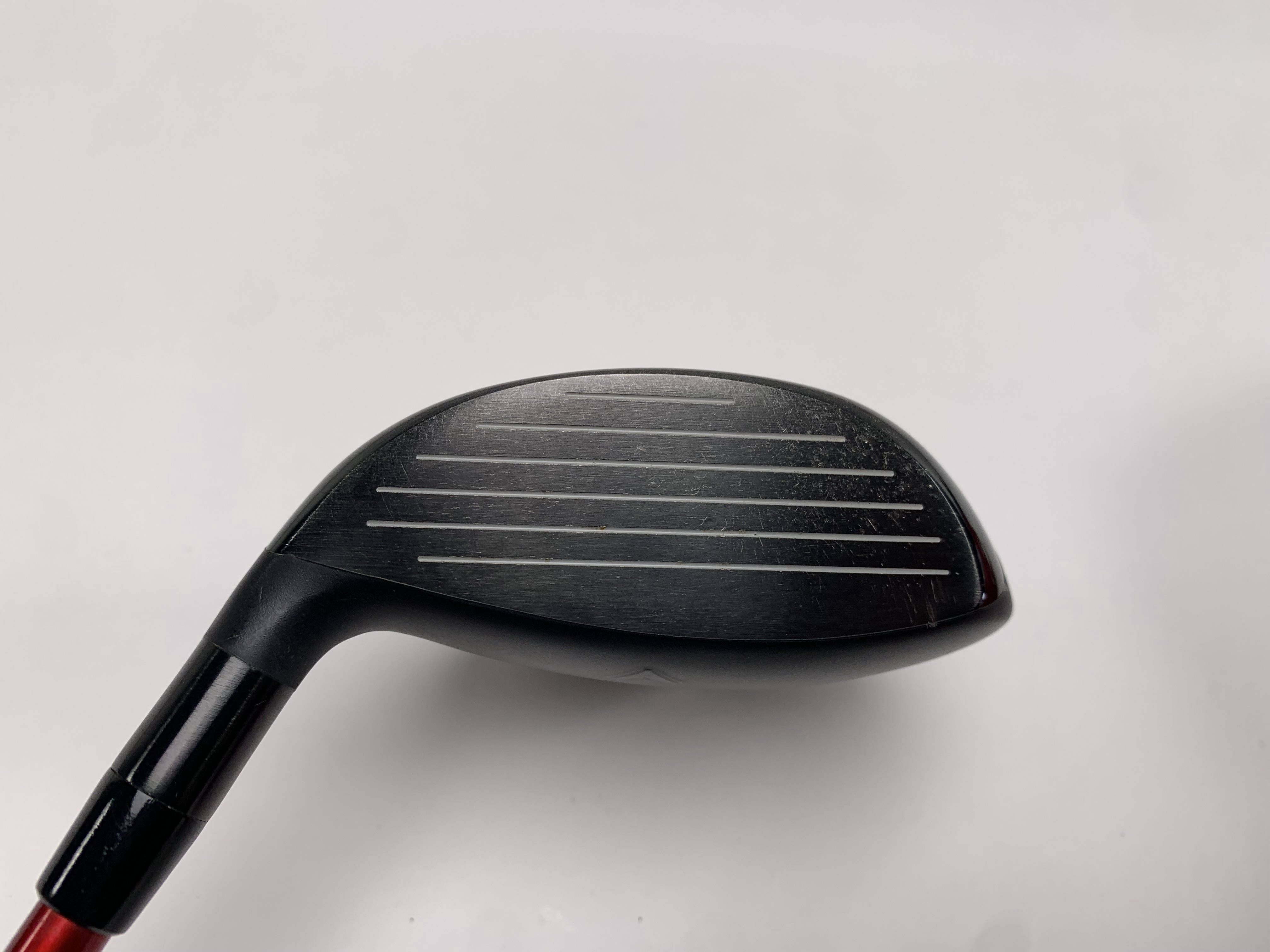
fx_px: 954
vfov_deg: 53.1
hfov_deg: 67.3
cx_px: 635
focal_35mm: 26
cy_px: 476
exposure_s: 1/263
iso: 25
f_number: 1.8
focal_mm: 4.25
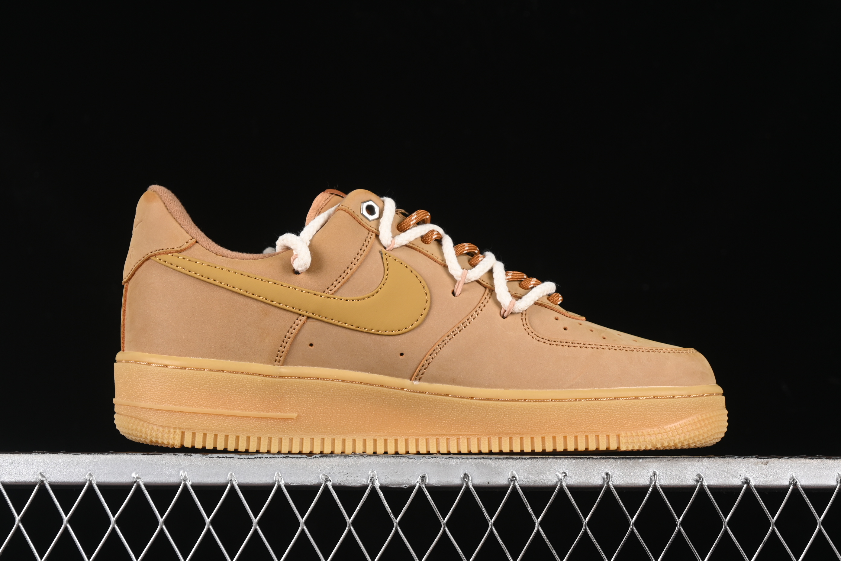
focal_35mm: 75
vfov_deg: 18.2
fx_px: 1752
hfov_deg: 27.0
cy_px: 280
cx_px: 420
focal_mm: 50
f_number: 7.1
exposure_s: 1/80
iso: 160
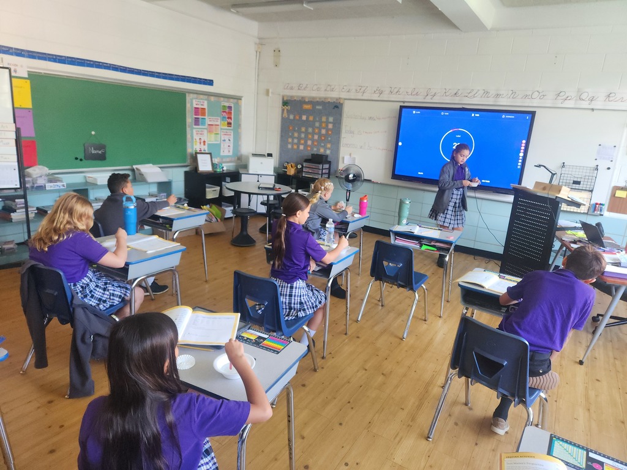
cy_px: 235
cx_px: 314
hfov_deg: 73.9
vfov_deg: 58.9
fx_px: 417
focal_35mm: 23
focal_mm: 5.4
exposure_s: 1/120
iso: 200
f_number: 1.8
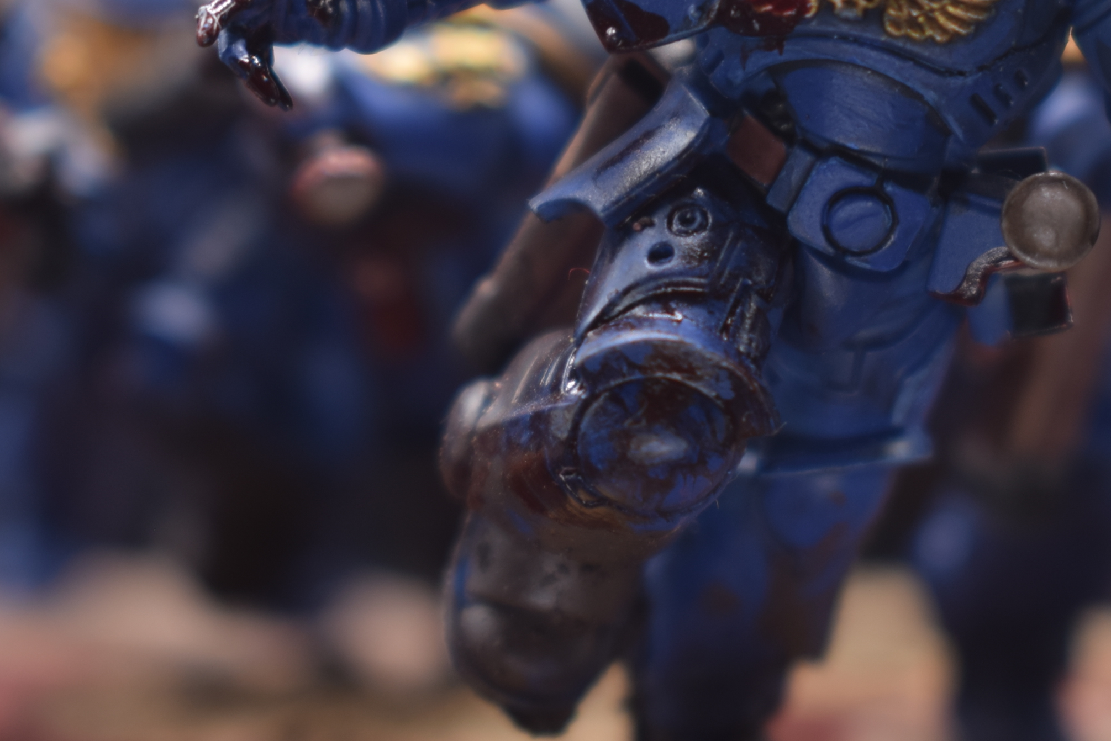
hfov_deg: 12.7
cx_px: 838
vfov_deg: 8.5
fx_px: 4970
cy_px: 108
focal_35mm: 161
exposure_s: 1/20
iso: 100
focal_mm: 48
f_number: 5.3
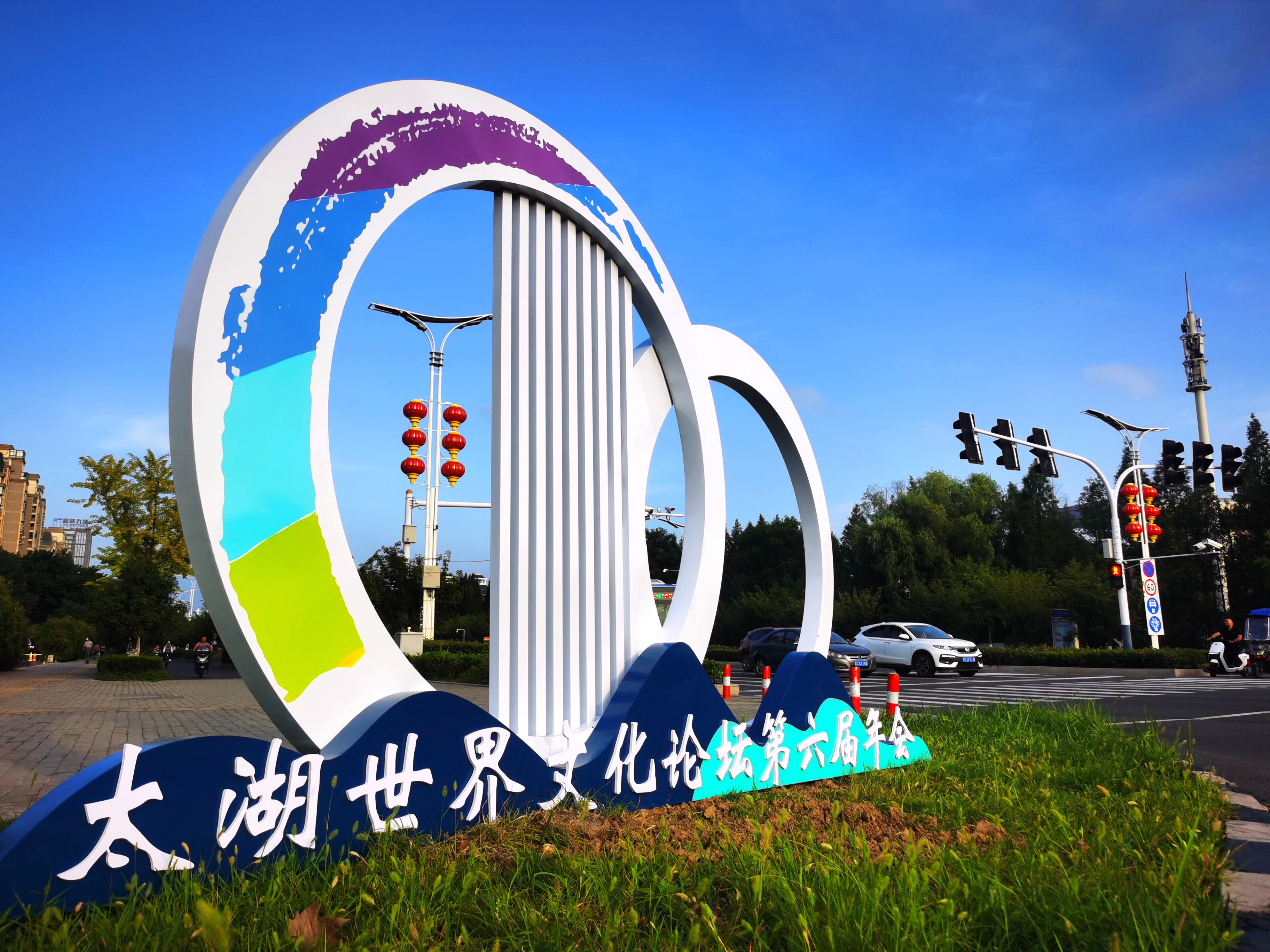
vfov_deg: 51.4
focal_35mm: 27
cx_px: 635
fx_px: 991
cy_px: 476
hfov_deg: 65.3
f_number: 1.6
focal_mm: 5.56
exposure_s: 1/1639
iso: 50
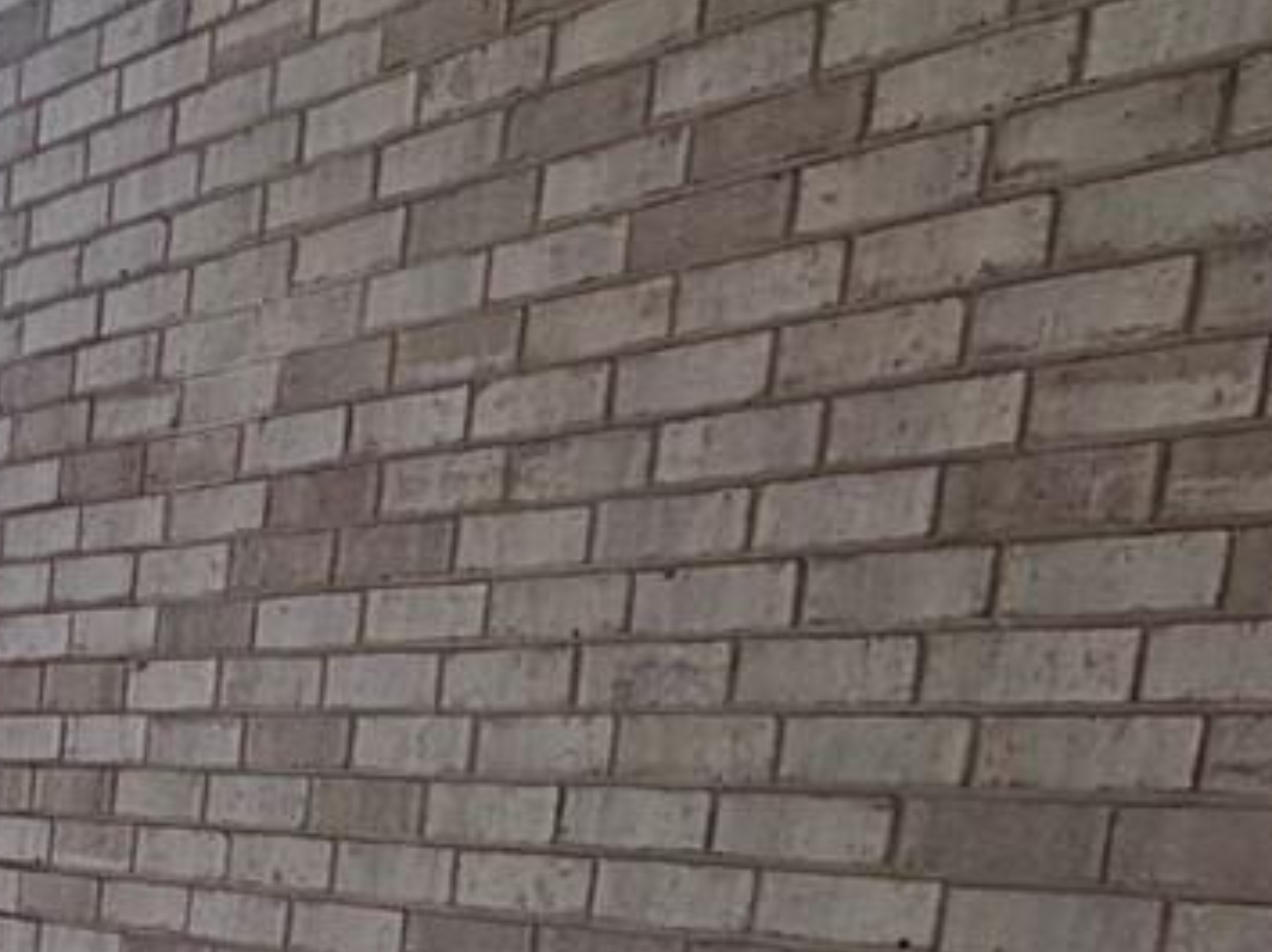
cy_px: 1304
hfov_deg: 17.1
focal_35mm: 81
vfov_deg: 16.9
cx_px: -1319
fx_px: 2974
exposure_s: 1/770
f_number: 2.2
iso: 25
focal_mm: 2.22
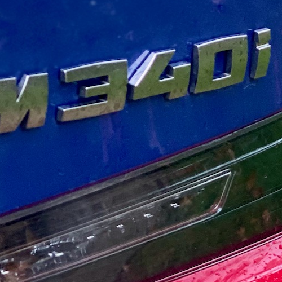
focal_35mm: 184
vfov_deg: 9.5
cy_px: 219
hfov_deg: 9.4
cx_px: 353
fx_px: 1696
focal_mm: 6
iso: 250
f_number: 2
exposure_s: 1/69
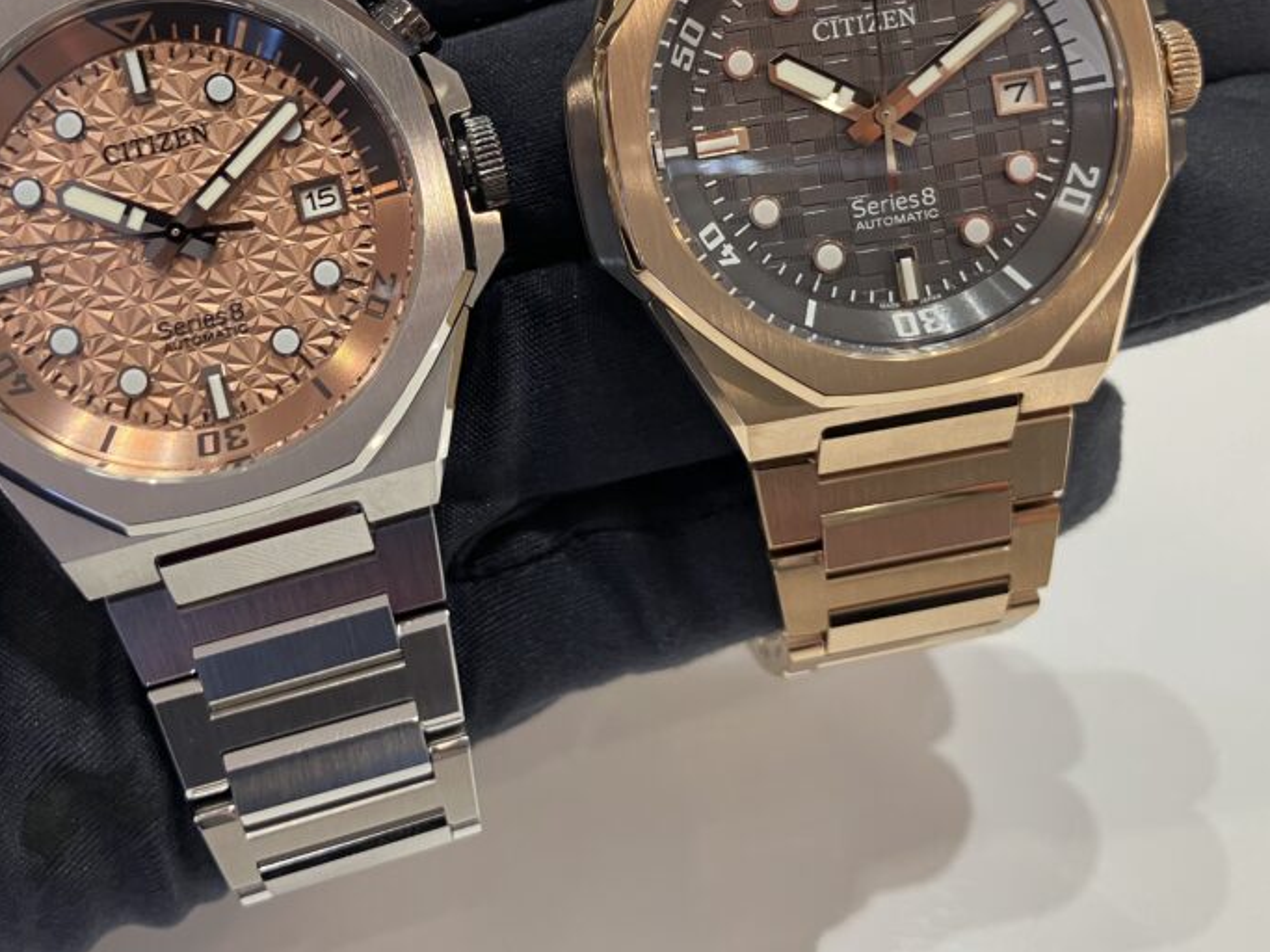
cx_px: 532
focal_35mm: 42
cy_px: 268
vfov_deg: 33.8
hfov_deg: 44.6
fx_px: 1541
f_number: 1.8
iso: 64
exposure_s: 1/60
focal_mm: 3.99
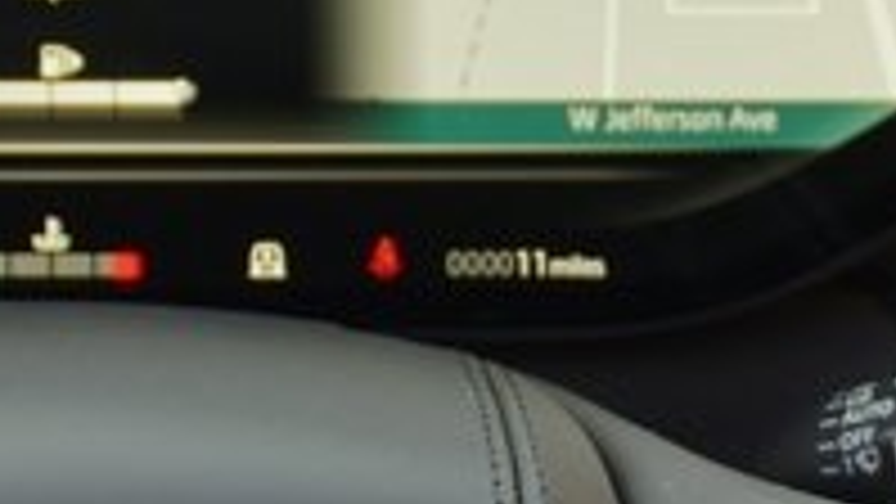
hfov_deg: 9.5
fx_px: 5370
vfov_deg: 5.3
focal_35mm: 226
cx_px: 59
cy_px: 709
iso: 100
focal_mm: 28
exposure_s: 1/50
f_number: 4.5
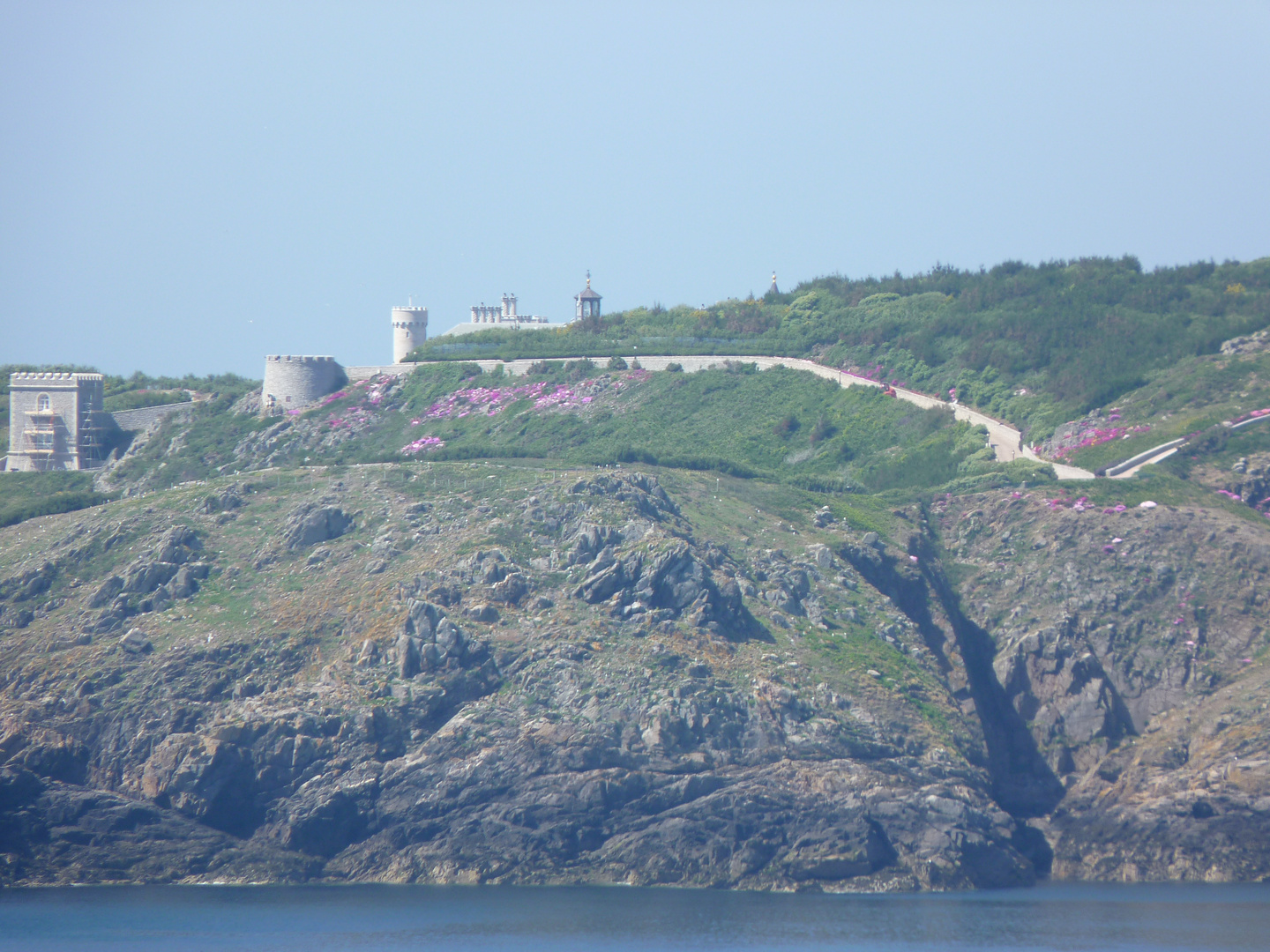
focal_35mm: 486
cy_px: 476
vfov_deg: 3.1
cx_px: 635
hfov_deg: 4.1
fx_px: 17830
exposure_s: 1/200
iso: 80
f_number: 5.6
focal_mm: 86.4
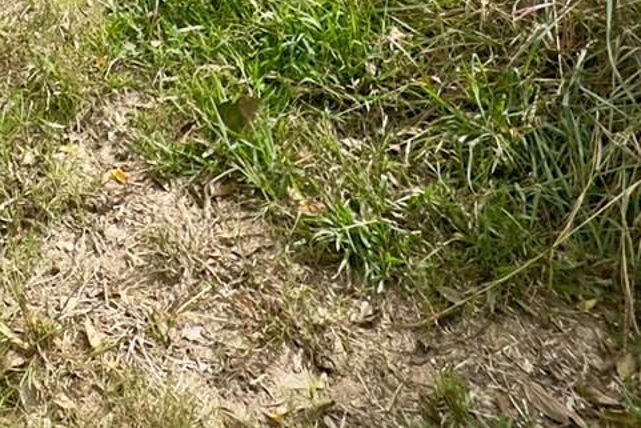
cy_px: -520
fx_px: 1104
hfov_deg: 27.5
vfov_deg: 15.4
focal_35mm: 62
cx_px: -173
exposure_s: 1/657
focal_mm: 2.22
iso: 40
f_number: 2.2
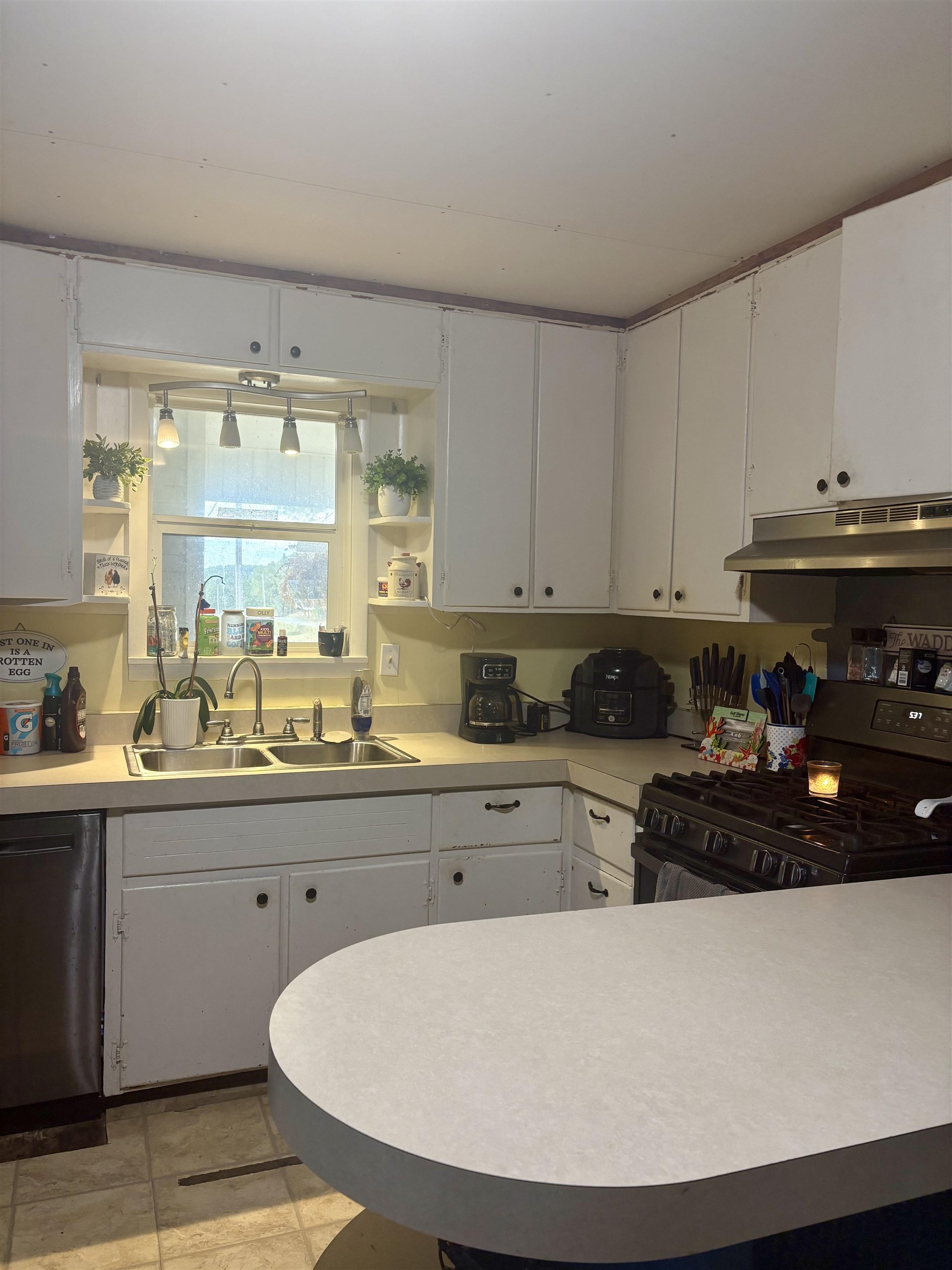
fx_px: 953
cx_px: 476
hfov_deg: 53.1
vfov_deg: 67.3
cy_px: 635
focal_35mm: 26
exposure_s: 1/60
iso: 80
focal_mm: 5.96
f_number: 1.6
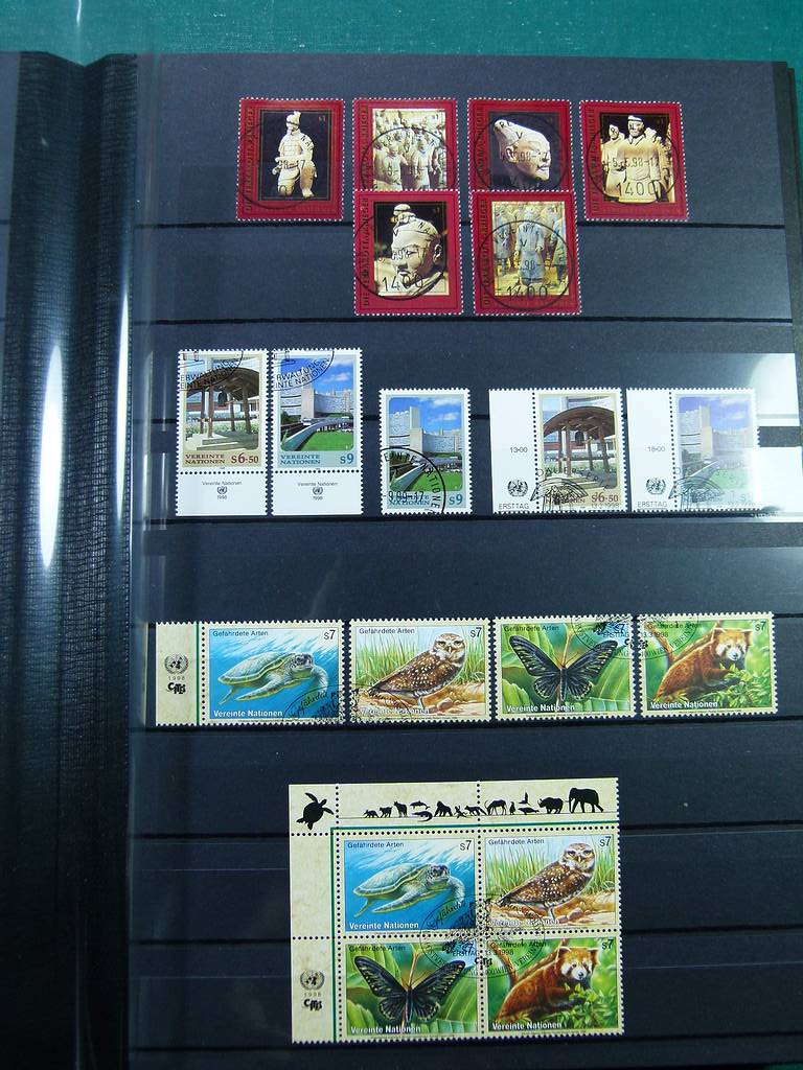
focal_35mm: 34
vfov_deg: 54.0
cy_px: 535
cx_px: 402
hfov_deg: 41.8
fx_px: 1052
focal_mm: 6.1
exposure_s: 1/60
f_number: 3
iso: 100
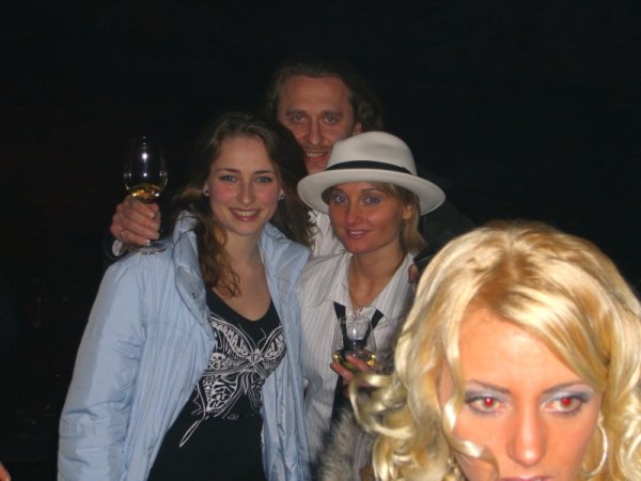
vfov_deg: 21.6
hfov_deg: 28.6
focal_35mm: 68
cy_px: 240
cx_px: 320
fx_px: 1259
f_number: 4
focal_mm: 14.2
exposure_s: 1/60
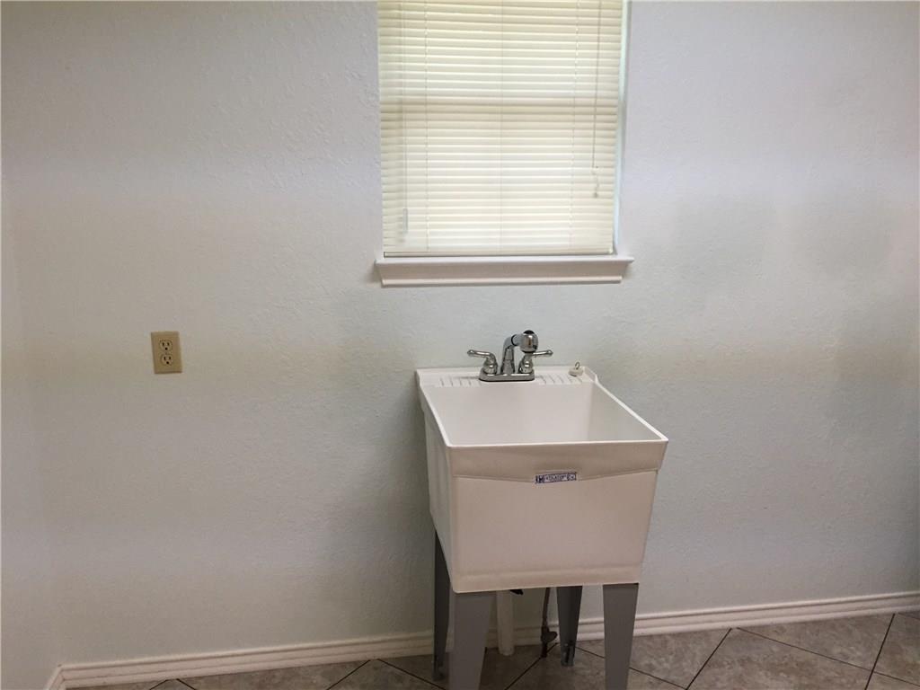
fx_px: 771
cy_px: 345
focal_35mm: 29
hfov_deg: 61.7
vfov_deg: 48.2
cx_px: 460
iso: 50
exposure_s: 1/30
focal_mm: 4.15
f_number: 2.2
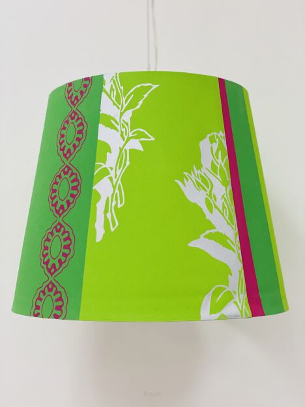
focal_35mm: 52
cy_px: 204
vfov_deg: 36.8
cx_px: 152
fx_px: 612
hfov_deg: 28.0
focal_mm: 6
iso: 160
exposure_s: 1/100
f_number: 2
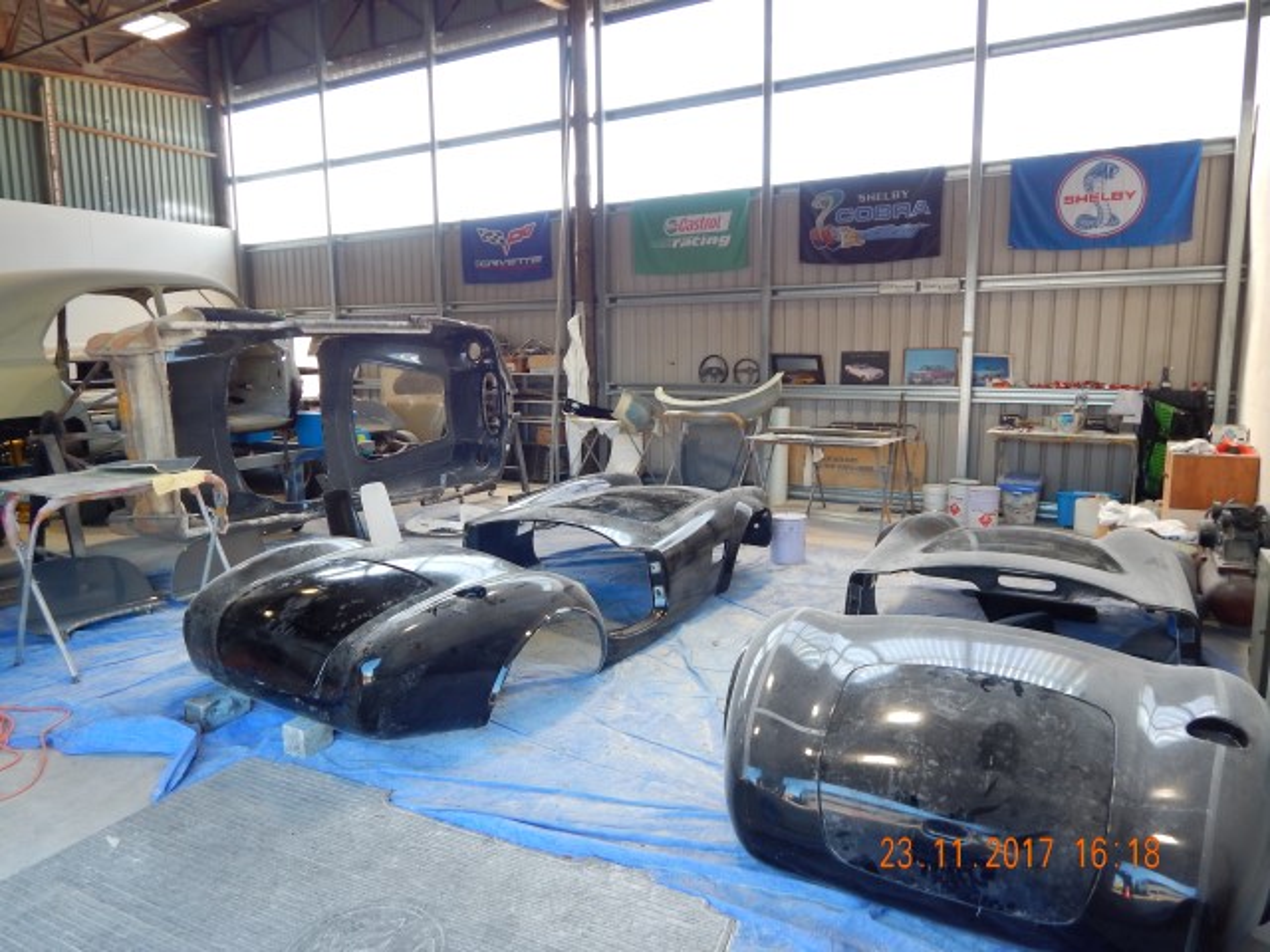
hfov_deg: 73.9
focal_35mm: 23
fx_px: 844
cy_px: 476
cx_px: 635
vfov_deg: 58.9
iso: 125
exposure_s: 1/60
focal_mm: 4
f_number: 3
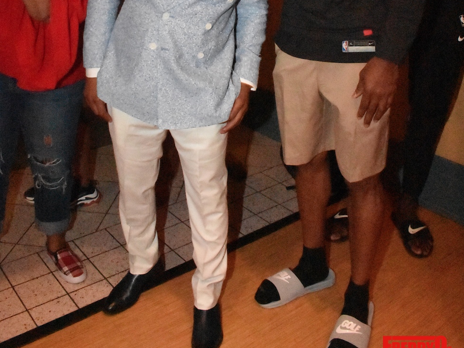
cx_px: 237
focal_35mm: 40
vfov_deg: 33.7
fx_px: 536
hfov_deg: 46.8
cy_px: 23
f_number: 16
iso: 25600
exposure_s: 1/60
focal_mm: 18
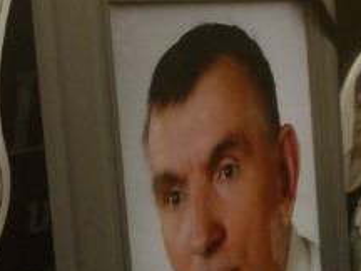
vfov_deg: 17.7
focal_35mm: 83
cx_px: 43
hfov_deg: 23.0
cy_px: 184
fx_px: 866
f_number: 3.3
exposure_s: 1/640
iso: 200
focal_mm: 5
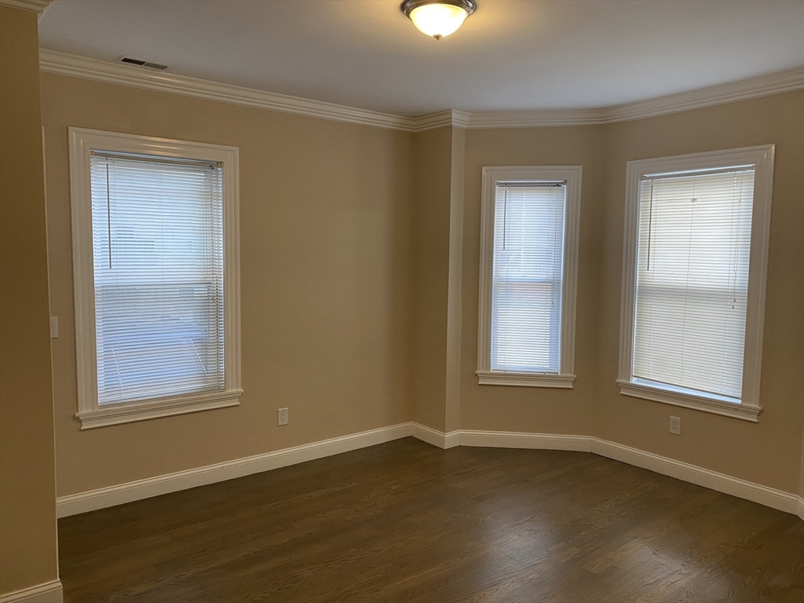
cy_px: 302
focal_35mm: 26
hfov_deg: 67.3
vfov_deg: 53.1
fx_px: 604
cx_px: 402
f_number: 1.8
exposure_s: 1/63
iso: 100
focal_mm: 4.25
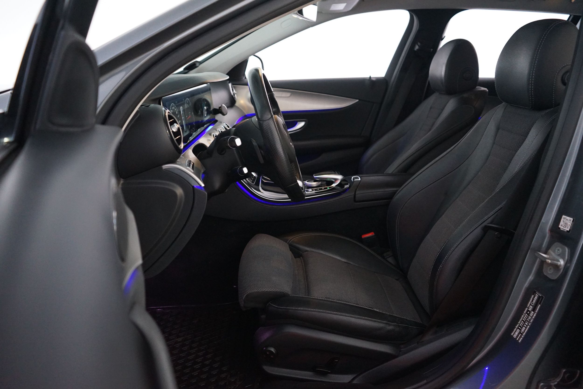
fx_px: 470
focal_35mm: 29
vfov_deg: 45.0
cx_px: 292
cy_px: 194
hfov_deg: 63.7
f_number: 3.5
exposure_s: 1/15
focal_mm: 29
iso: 4000
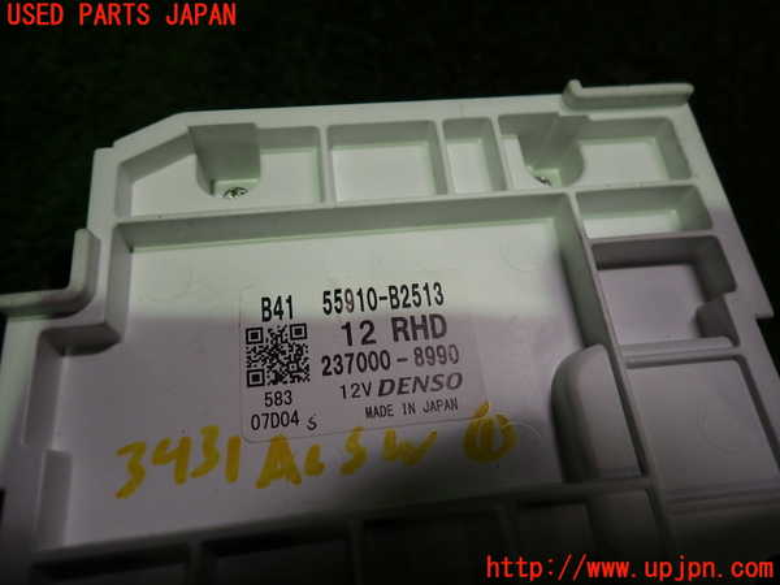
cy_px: 292
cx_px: 390
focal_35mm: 25
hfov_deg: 69.4
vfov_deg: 54.9
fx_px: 563
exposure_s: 1/60
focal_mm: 4.5
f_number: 2
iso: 200
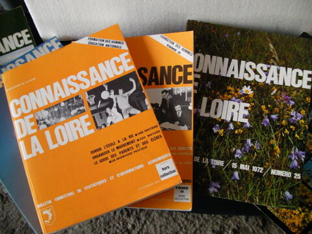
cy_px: 117
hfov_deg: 49.0
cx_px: 156
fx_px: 343
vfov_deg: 37.7
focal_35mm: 38
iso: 169
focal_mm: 6.3
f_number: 3.5
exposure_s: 1/30
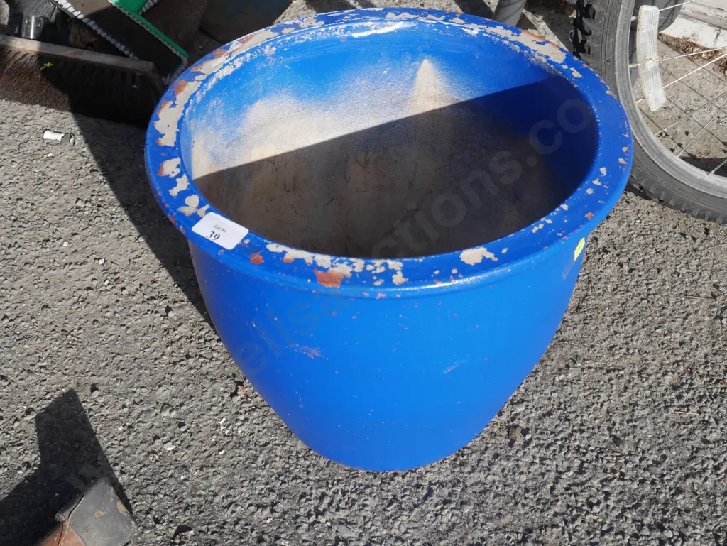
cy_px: 273
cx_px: 364
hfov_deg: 39.6
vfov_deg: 30.3
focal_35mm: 48
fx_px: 1009
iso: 200
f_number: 9
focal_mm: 24
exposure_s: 1/250
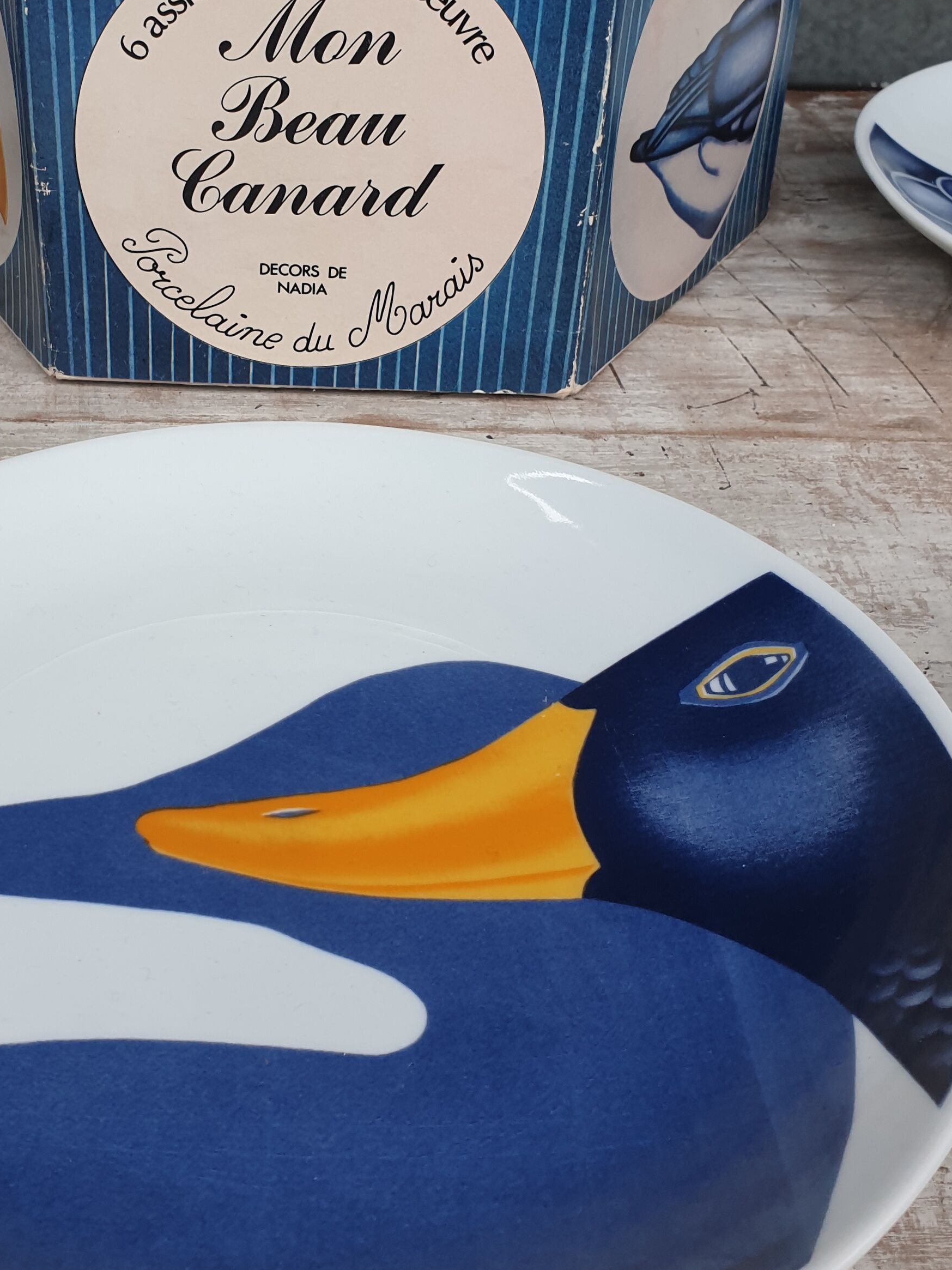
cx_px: 261
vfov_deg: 41.9
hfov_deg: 31.7
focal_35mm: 45
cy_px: 507
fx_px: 1650
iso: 80
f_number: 2.4
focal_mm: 4.3
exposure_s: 1/100
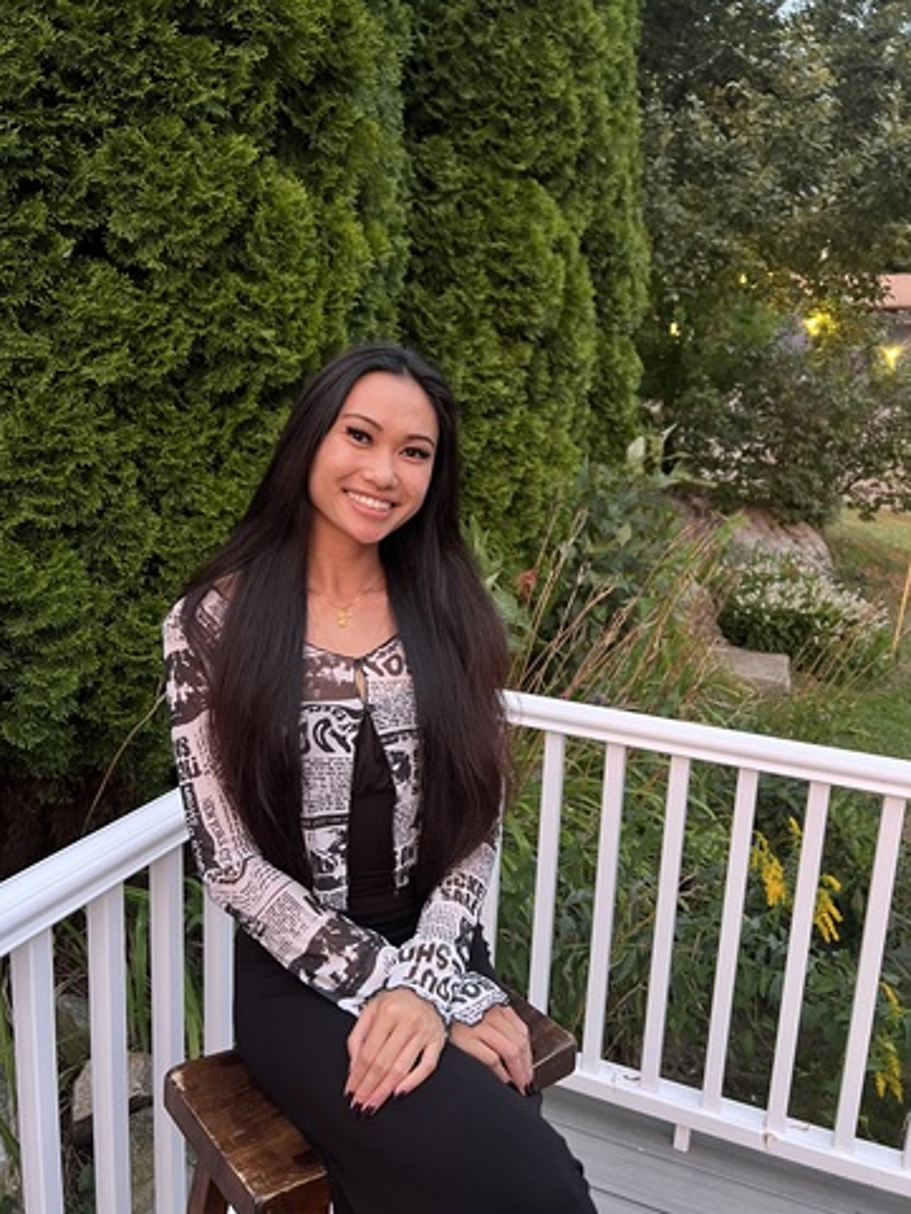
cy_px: 613
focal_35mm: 27
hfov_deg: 51.4
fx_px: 947
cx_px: 443
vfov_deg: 65.3
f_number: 1.5
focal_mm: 5.7
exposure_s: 1/40
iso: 500
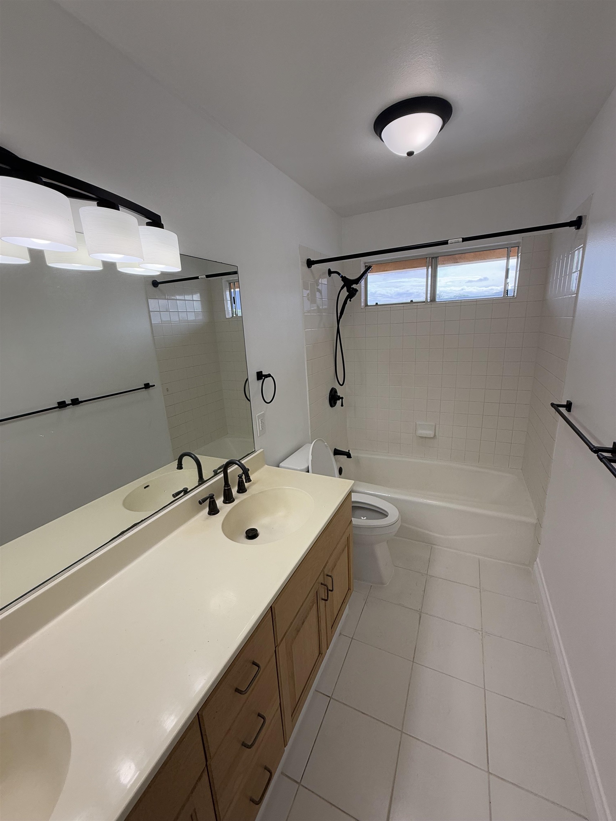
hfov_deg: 85.7
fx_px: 332
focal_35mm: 14
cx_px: 308
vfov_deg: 102.1
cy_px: 410
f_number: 2.2
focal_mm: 2.22
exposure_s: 1/219
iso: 64
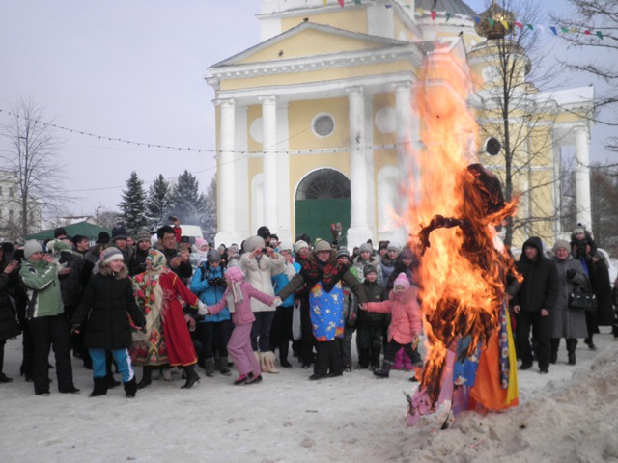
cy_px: 232
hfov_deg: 43.9
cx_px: 309
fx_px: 768
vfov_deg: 33.6
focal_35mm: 43
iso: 64
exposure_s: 1/80
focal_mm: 7.6
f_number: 10.1
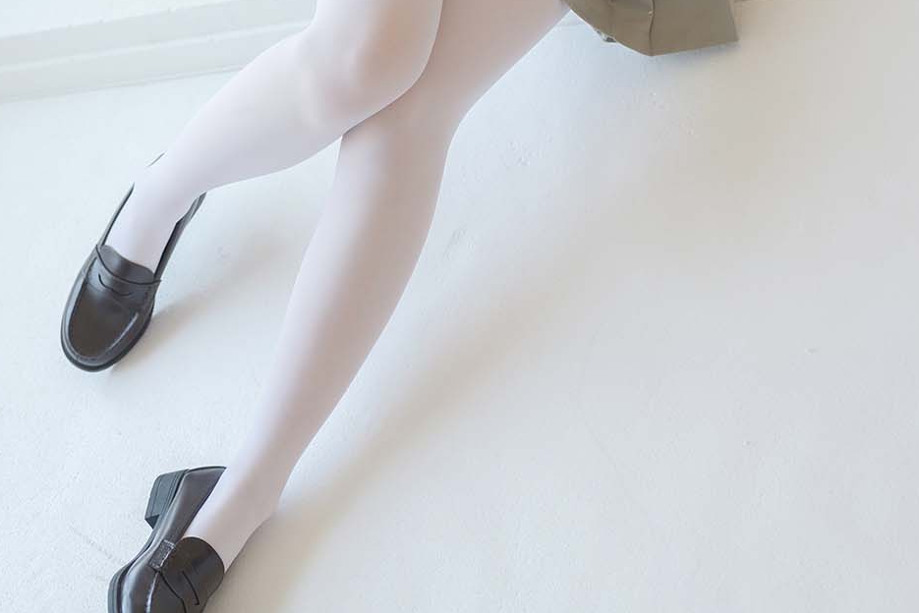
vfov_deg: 15.7
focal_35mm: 85
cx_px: 447
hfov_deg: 23.9
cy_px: -40
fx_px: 2170
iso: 200
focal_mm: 35
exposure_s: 1/100
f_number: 2.8
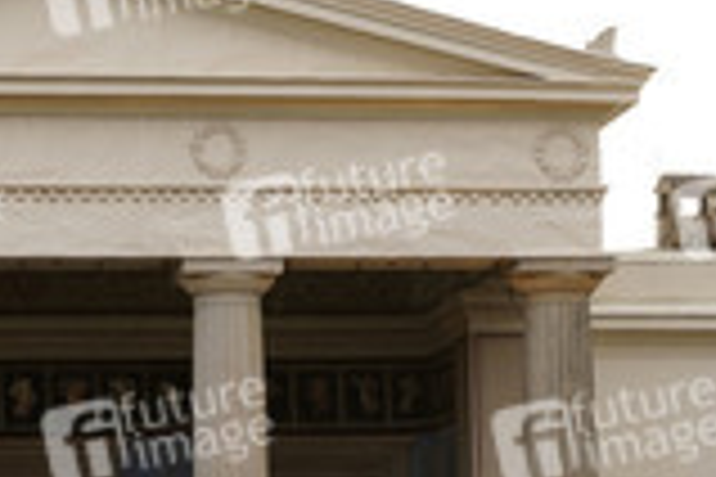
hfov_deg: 14.7
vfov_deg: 9.8
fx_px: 2764
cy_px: 544
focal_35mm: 139
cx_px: 218
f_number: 5
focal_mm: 49
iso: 250
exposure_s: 1/60
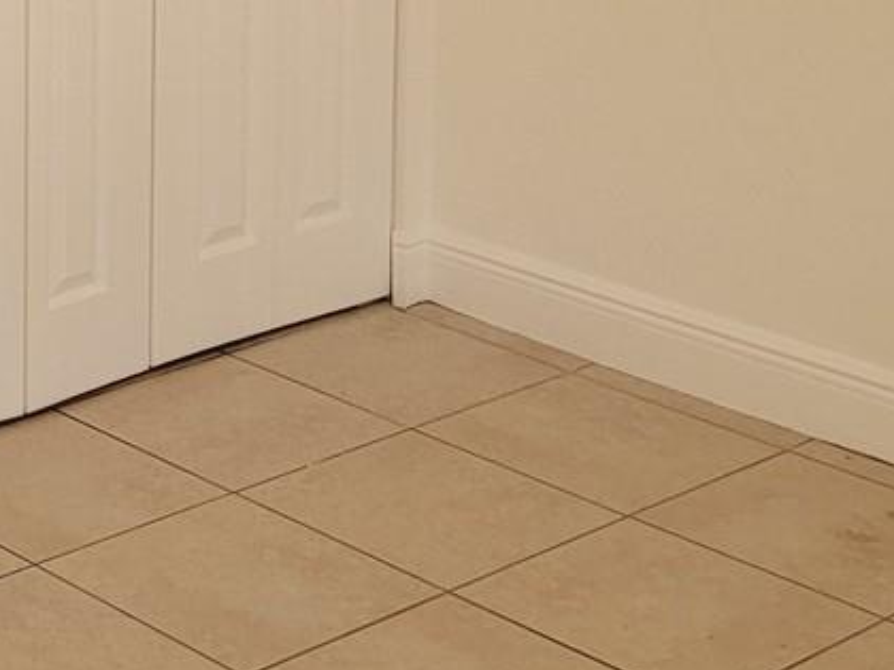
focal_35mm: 99
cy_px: -206
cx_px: -326
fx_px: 2557
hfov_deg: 18.2
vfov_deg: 14.3
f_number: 1.8
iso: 100
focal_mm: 5.4
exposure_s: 1/120
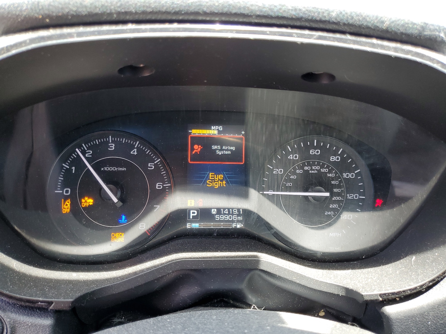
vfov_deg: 53.1
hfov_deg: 67.3
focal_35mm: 26
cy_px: 167
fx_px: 335
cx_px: 223
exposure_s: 1/60.2
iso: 57
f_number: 1.5
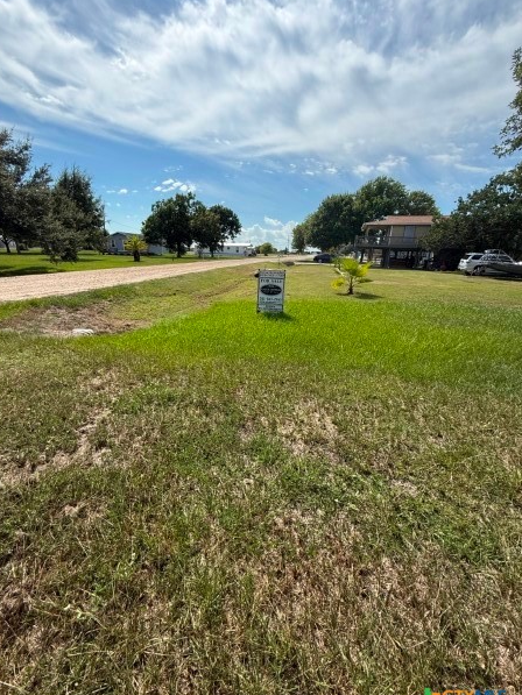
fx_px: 301
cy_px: 350
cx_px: 245
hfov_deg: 81.7
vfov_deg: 98.2
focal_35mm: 15
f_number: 2.2
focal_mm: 2.22
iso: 64
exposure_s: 1/2024
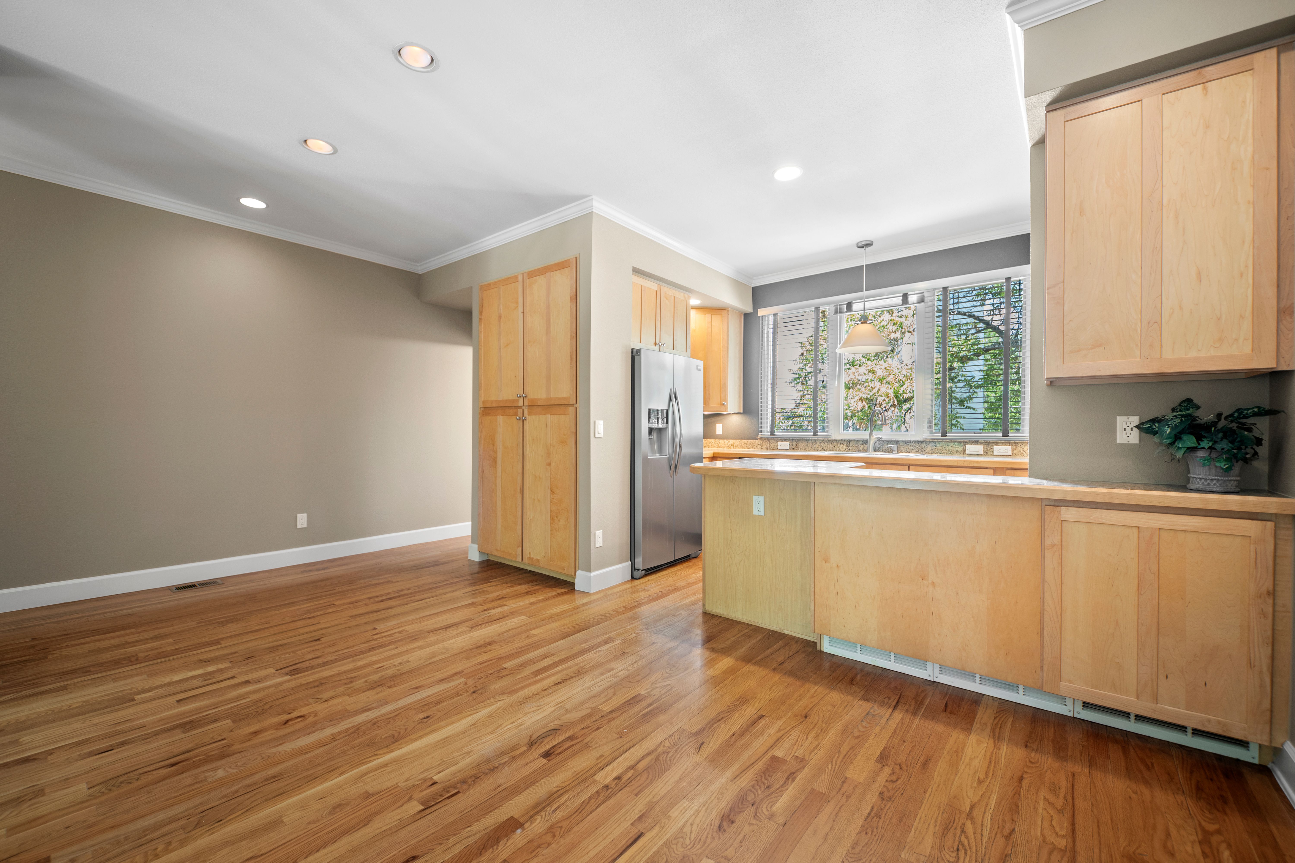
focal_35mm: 14
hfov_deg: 104.3
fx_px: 504
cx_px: 648
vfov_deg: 81.2
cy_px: 432
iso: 400
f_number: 6.3
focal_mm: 14
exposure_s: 1/2.5
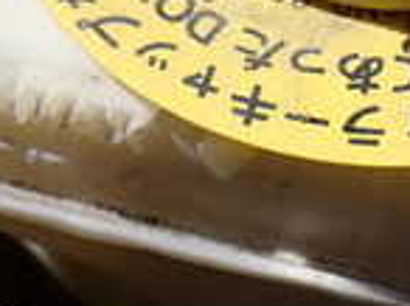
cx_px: 340
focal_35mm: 181
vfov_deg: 8.1
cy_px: -56
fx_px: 2140
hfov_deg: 10.9
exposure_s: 1/640
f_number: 4
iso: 100
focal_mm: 7.84
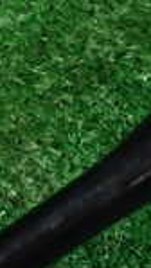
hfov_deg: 9.2
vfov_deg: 16.2
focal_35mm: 132
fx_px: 938
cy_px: 103
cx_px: 133
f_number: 2.3
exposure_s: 1/125
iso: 500
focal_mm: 5.4
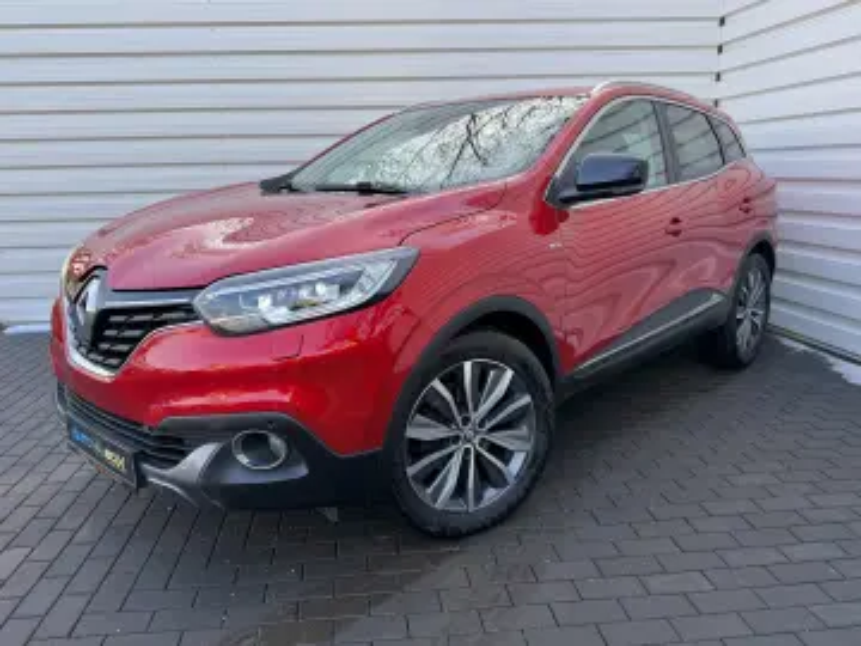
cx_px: 430
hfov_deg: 71.6
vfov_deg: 56.8
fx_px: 597
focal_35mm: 24
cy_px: 323
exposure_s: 1/347
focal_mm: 6.76
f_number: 1.78
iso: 80
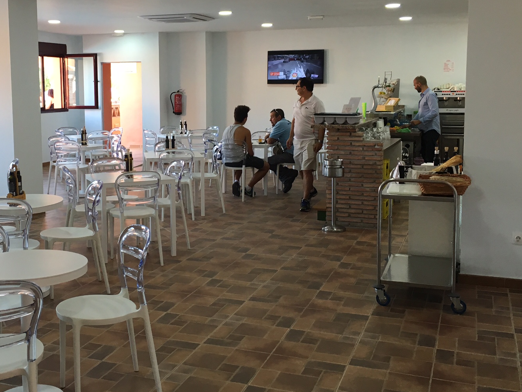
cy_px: 156
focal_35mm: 44
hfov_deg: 42.7
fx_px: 664
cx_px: 200
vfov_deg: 32.8
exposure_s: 1/33
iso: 40
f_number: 2.2
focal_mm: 4.15
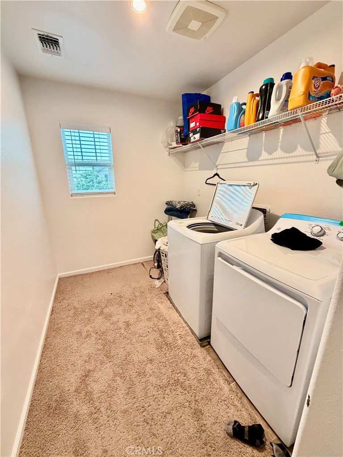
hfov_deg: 85.7
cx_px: 172
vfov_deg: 102.1
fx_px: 185
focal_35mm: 14
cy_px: 228
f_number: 2.2
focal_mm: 2.22
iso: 500
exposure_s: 1/60
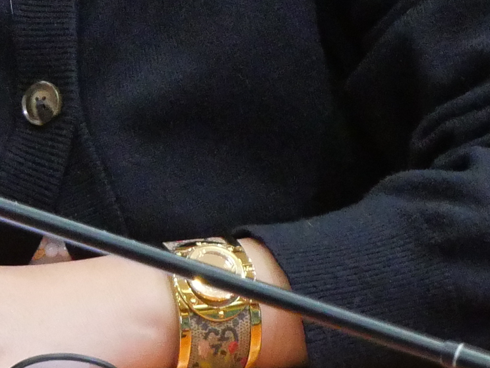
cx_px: -93
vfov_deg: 3.5
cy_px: -357
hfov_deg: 4.7
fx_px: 5916
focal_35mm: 418
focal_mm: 42
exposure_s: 1/25
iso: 3200
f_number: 6.3
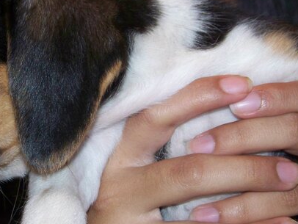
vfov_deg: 8.9
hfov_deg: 11.8
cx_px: 84
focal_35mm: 167
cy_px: 106
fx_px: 1439
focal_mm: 17.6
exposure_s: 1/30
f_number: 3.2
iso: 200
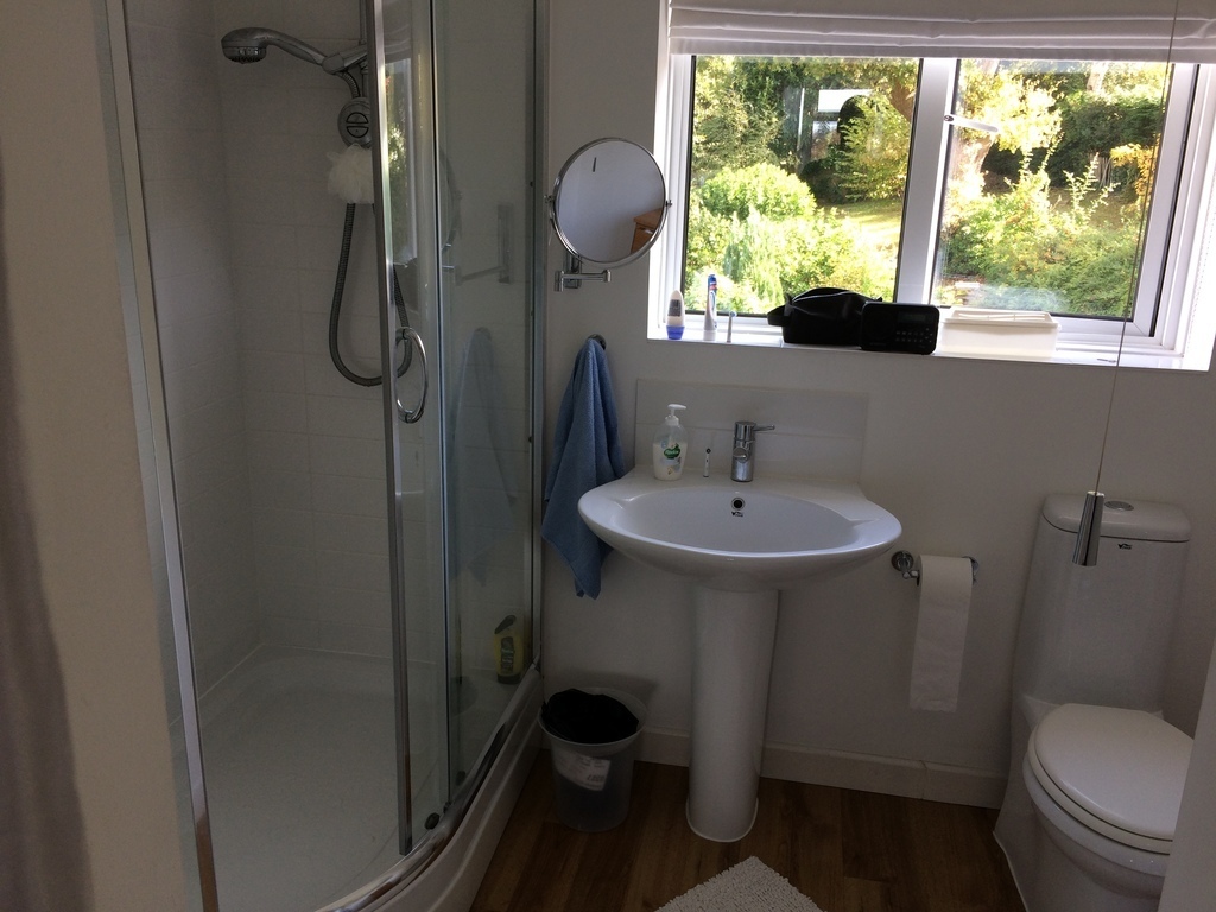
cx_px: 608
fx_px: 1019
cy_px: 456
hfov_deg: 61.7
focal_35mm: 29
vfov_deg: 48.2
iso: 40
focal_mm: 4.15
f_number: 2.2
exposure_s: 1/50
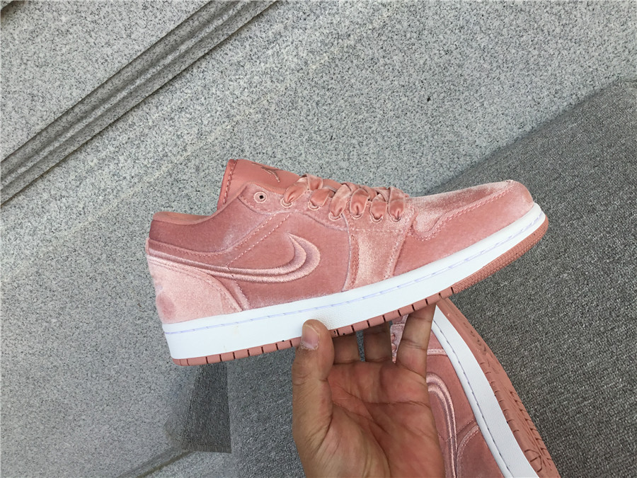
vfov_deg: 45.4
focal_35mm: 31
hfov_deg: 58.4
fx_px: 570
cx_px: 318
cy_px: 239
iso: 25
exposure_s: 1/617
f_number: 2.4
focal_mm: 3.3
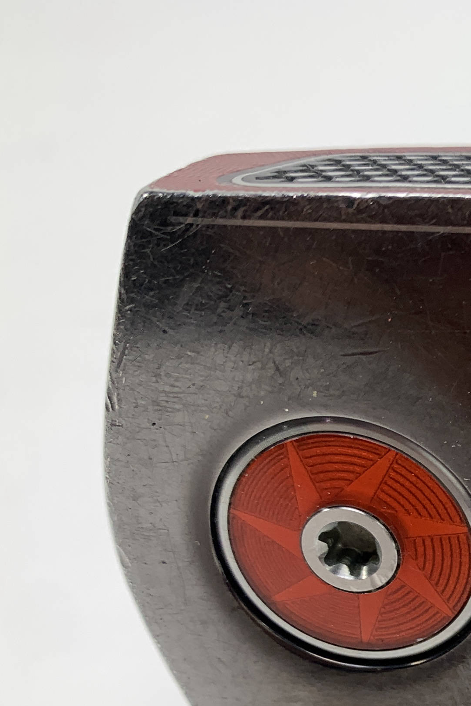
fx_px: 1314
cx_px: 778
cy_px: 614
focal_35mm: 67
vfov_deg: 29.1
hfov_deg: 17.5
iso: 25
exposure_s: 1/146
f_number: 1.8
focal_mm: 4.25
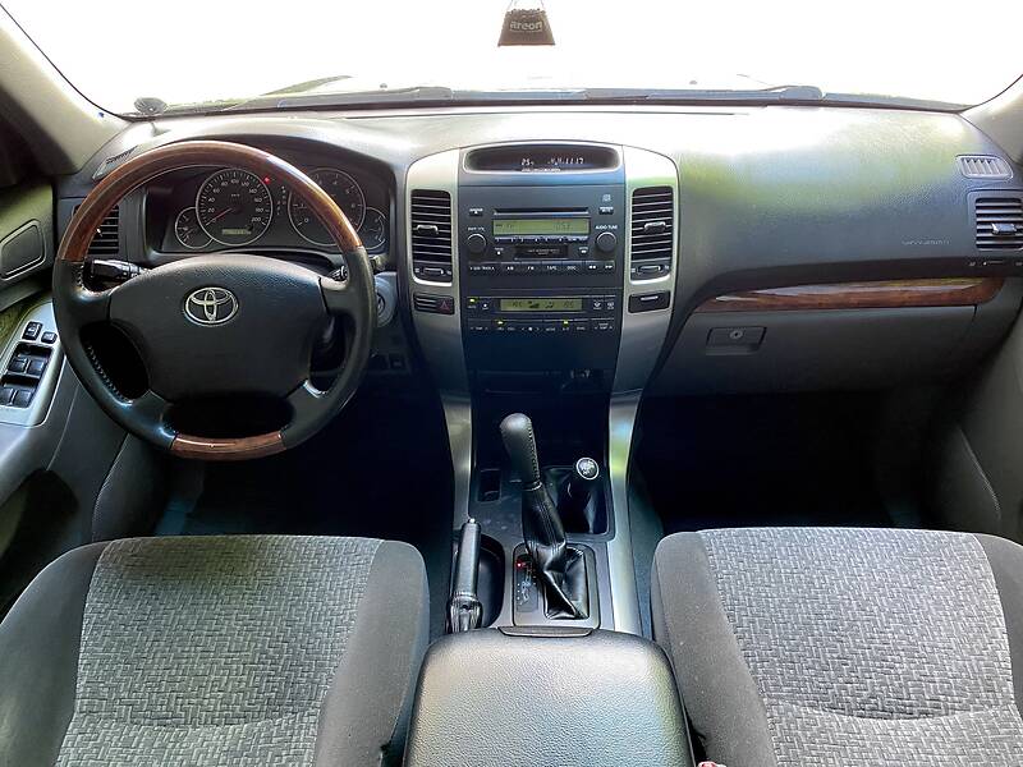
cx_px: 512
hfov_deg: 67.3
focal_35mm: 26
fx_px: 768
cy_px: 384
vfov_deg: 53.1
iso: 160
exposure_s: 1/60
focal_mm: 4.2
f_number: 1.8
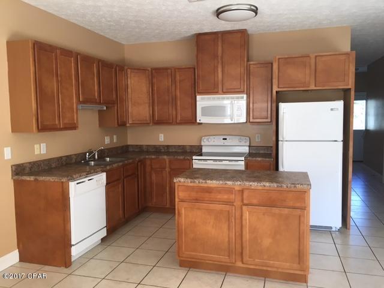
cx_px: 192
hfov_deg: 61.7
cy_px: 144
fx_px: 322
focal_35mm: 29
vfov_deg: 48.2
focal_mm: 4.15
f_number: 2.2
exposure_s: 1/40
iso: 25
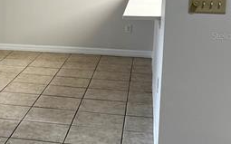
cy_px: 35
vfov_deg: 15.6
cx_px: -8
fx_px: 522
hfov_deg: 23.7
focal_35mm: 83
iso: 125
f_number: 1.5
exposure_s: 1/120
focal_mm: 5.7
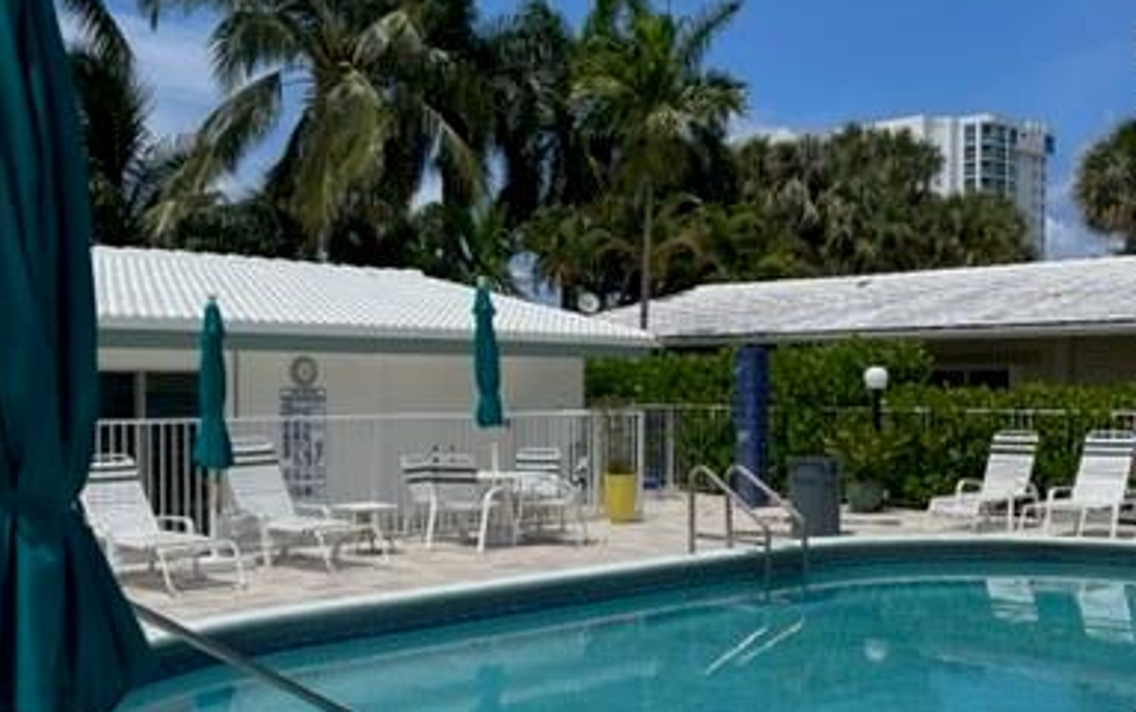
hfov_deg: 43.4
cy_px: 442
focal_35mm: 46
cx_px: 635
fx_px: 1425
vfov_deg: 28.0
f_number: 1.6
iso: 32
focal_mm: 4.2
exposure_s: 1/9091
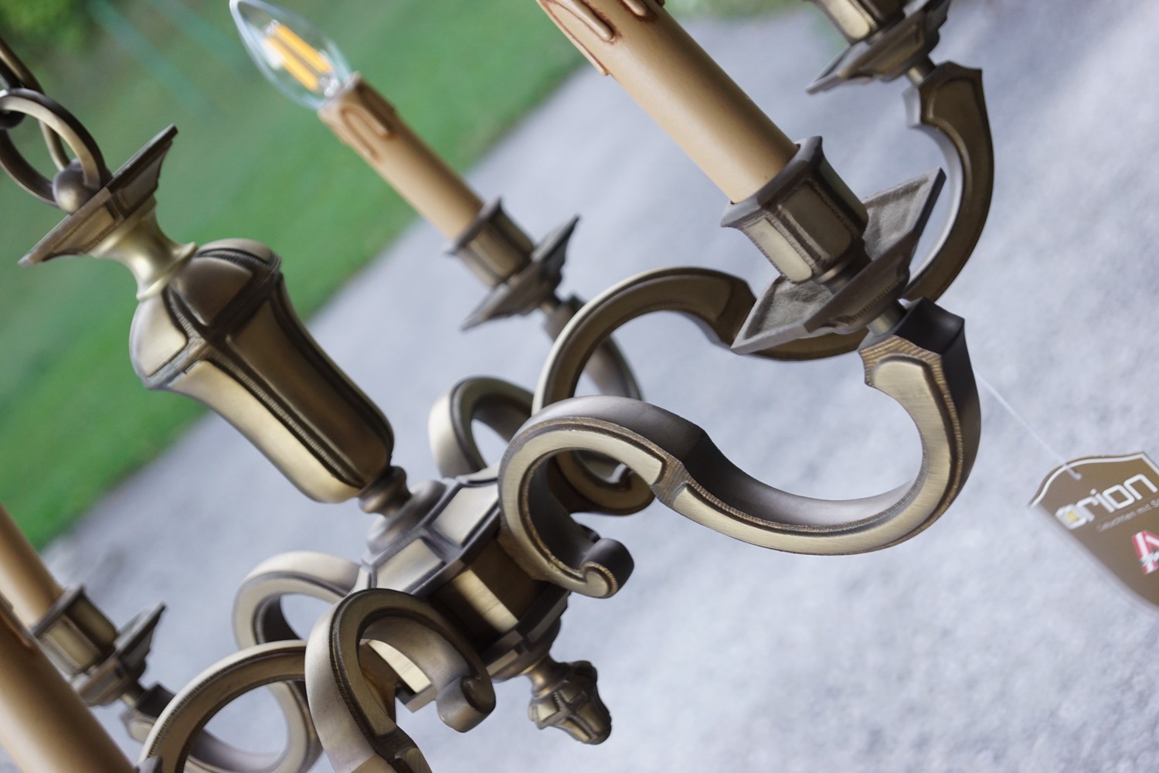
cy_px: 386
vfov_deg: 16.6
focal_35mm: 82
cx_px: 580
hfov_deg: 24.6
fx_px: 2656
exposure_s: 1/100
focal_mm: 55
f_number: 5.6
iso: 500
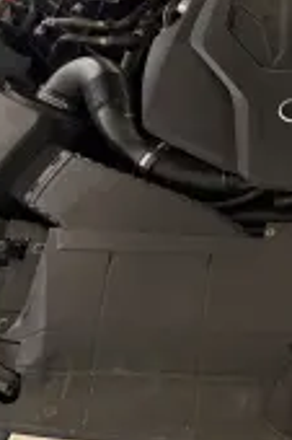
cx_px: 346
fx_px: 646
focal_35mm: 53
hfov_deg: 23.4
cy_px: 96
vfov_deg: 36.4
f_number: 1.78
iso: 1600
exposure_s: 1/30
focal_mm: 6.76
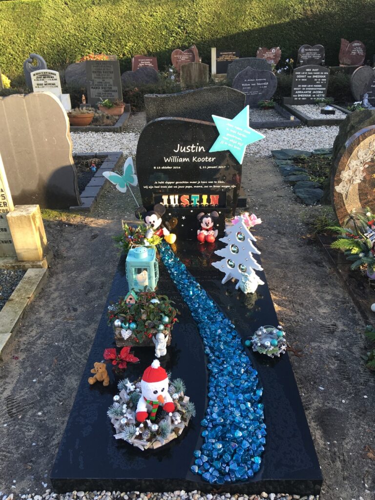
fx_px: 419
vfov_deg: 61.7
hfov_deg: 48.2
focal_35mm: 29
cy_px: 250
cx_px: 188
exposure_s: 1/100
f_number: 2.2
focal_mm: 4.15
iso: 25
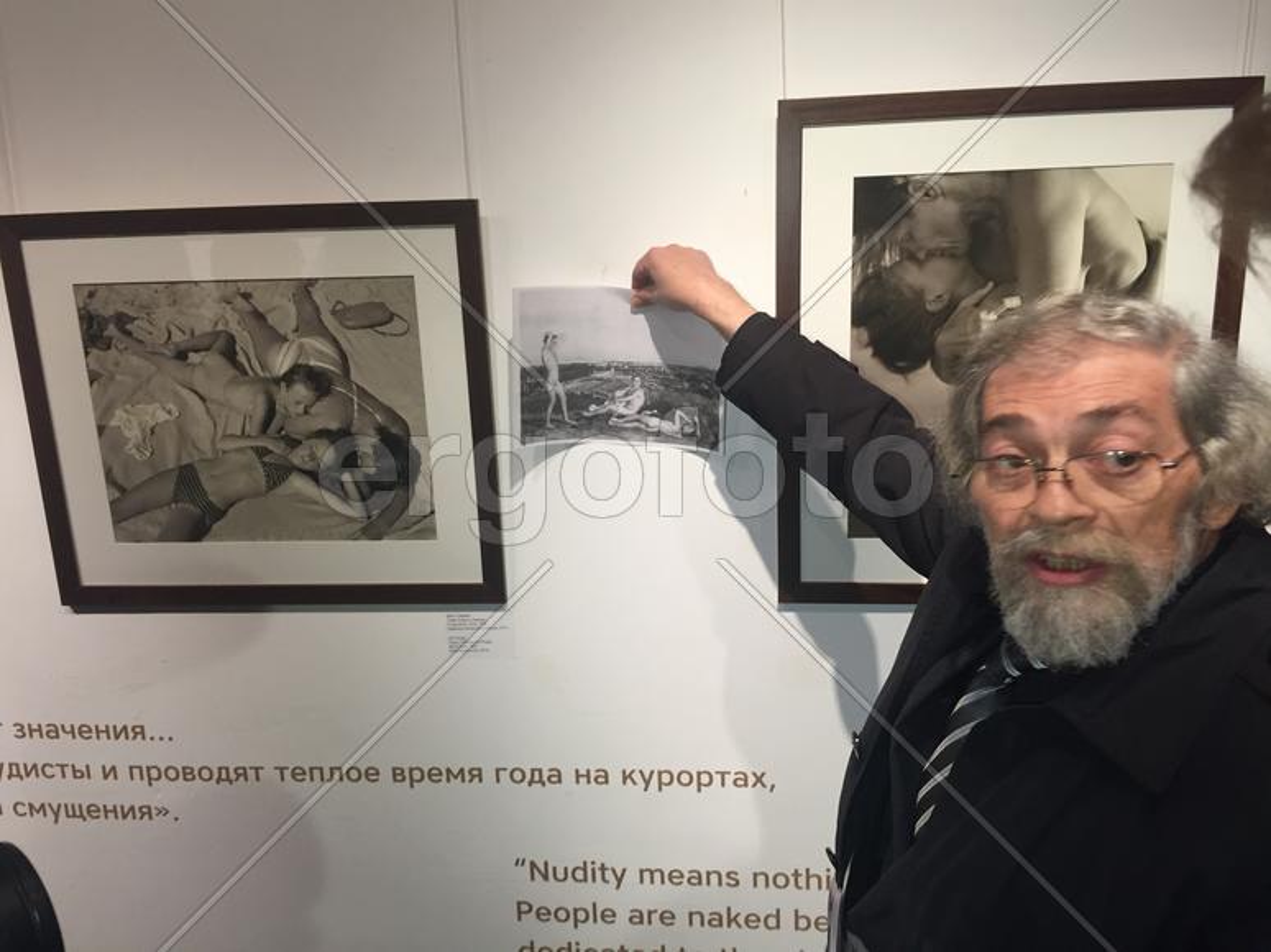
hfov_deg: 61.7
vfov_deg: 48.2
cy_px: 476
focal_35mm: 29
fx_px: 1064
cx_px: 636
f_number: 2.2
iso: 64
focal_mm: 4.15
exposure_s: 1/33
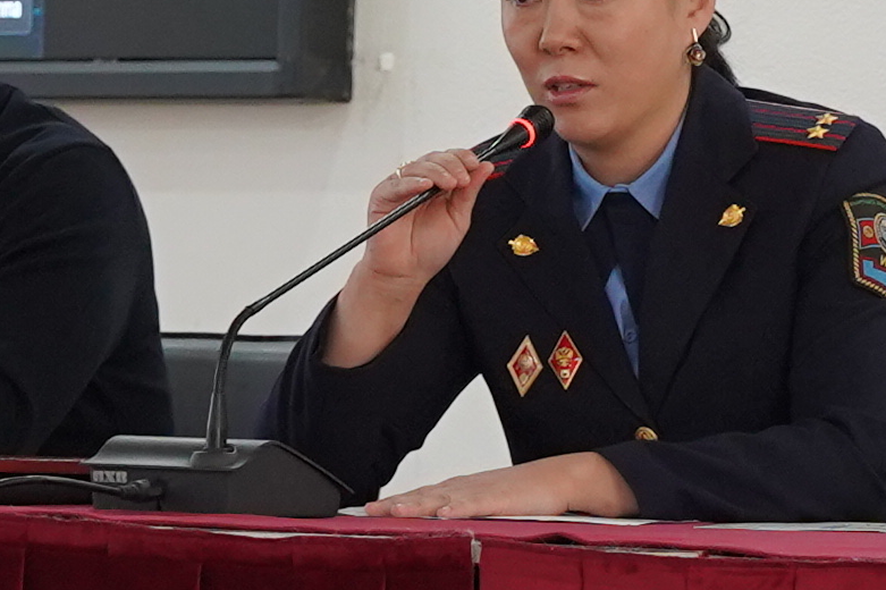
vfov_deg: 5.1
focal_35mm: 269
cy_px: 573
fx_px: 6617
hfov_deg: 7.6
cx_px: 742
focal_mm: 35
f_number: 4
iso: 1600
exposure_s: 1/160
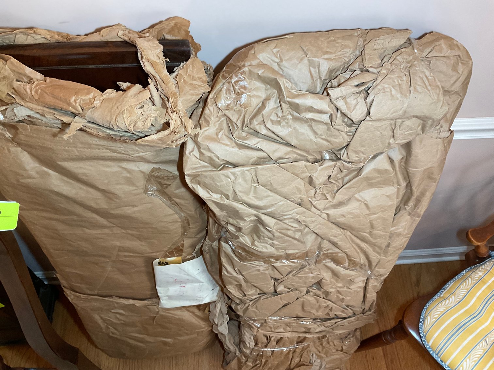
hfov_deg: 61.7
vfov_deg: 48.2
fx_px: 414
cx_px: 247
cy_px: 185
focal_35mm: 29
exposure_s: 1/60
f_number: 1.8
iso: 125
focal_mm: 3
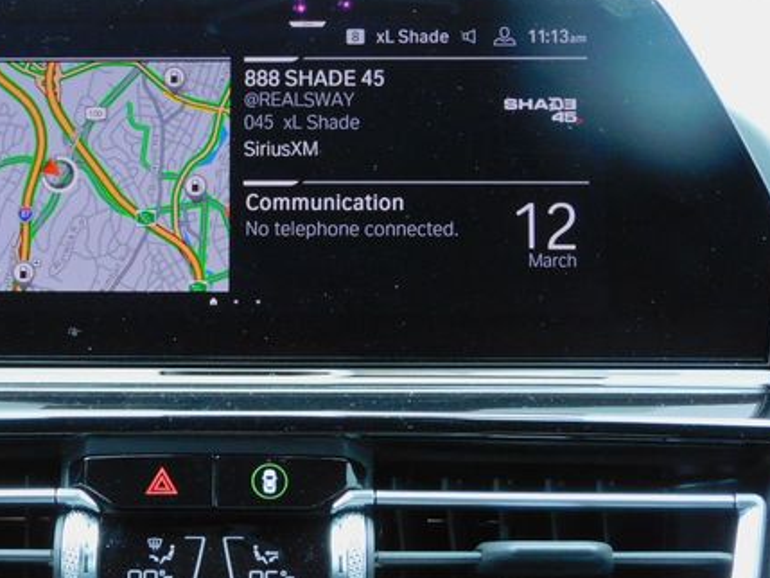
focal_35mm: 82
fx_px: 1825
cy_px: 332
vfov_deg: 18.0
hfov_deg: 23.7
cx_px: 221
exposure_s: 1/30
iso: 320
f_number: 4
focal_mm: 9.9
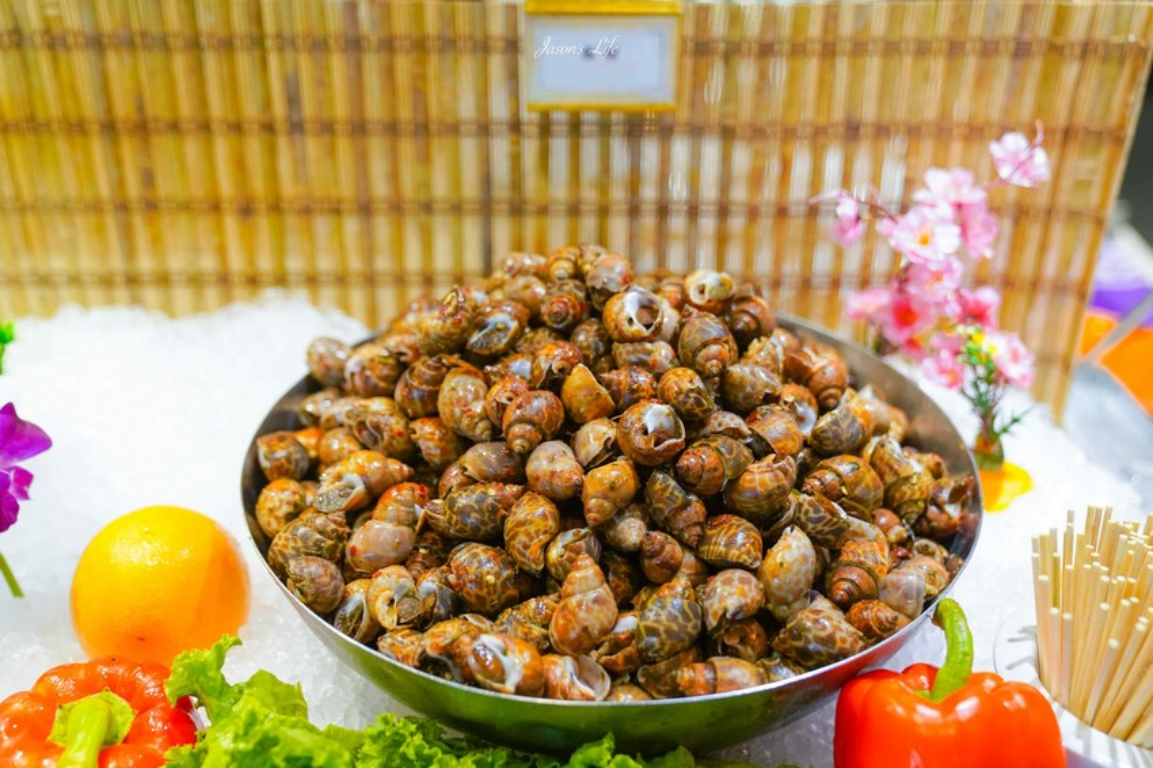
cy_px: 384
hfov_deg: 47.4
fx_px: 1313
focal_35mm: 41
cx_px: 576
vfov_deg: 32.6
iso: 500
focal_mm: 41
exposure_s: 1/50
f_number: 2.8
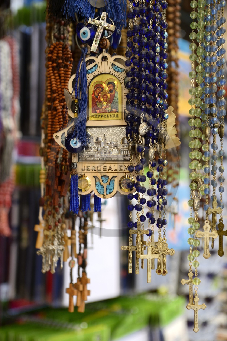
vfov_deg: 32.4
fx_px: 587
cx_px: 114
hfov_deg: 21.9
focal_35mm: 62
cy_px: 170
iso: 400
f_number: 4
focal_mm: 62
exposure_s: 1/160
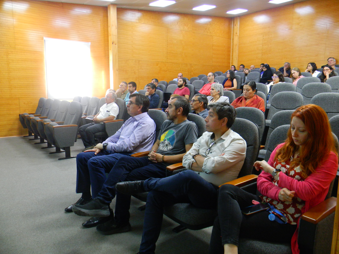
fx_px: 274
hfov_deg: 63.4
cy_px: 127
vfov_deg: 49.7
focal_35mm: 28
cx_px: 170
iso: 273
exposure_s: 1/7.9
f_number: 3.5
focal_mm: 5
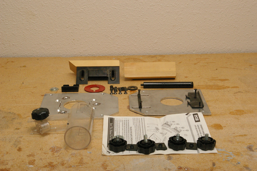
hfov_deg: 31.2
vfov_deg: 21.0
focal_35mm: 64
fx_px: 460
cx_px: 128
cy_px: 86
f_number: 22
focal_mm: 43
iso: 1600
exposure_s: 1/180
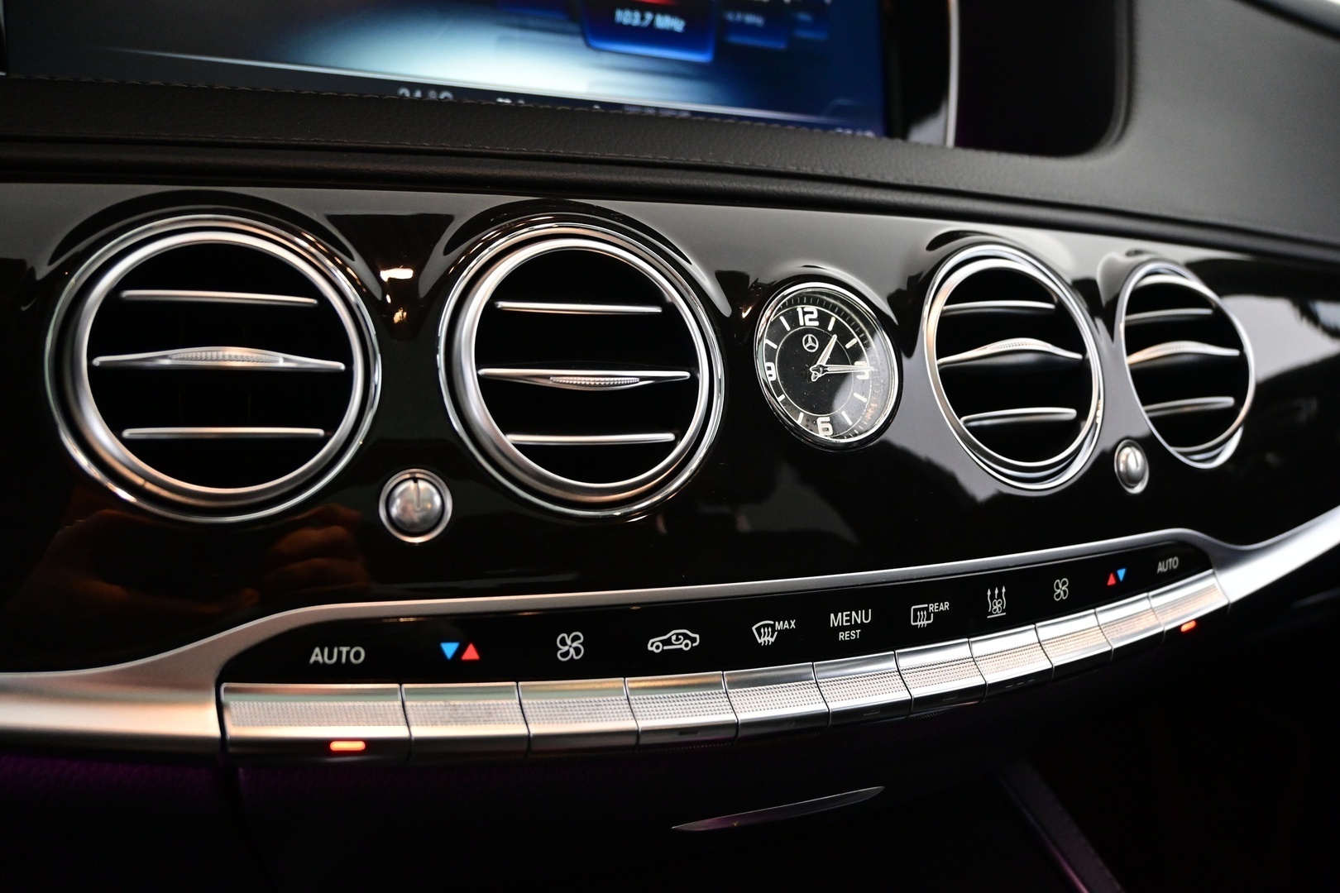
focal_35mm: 34
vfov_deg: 39.1
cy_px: 446
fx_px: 1256
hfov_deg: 56.1
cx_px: 670
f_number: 4
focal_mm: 22.5
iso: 2500
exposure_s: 1/40
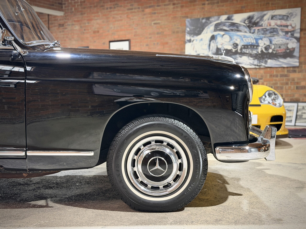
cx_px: 153
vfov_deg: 30.3
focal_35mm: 48
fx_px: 424
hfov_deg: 39.7
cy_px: 114
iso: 500
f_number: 1.78
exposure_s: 1/25
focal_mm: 6.76
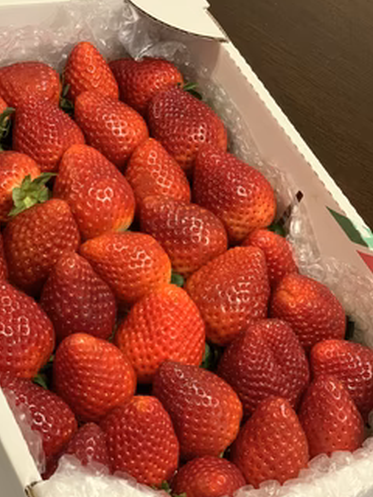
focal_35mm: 65
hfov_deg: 22.5
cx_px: 146
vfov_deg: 29.8
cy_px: 203
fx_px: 934
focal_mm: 6
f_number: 2.4
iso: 400
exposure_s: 1/53
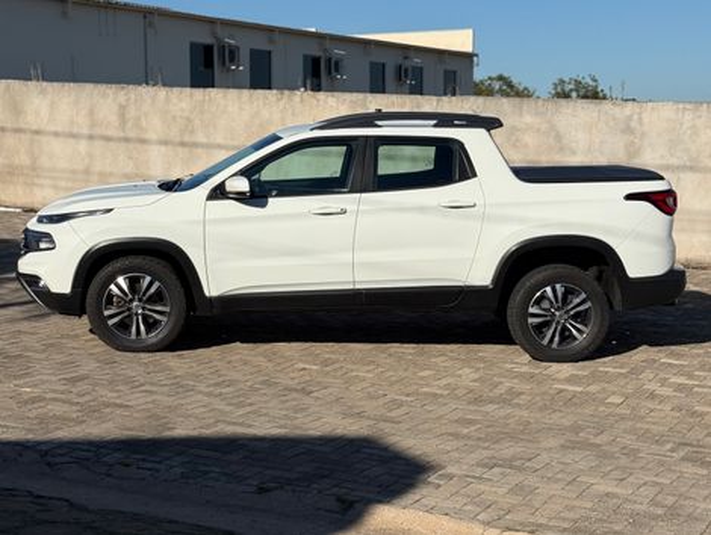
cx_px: 356
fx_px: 987
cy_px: 268
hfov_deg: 39.6
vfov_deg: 30.3
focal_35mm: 48
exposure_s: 1/11364
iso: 50
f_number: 1.78
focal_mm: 6.76
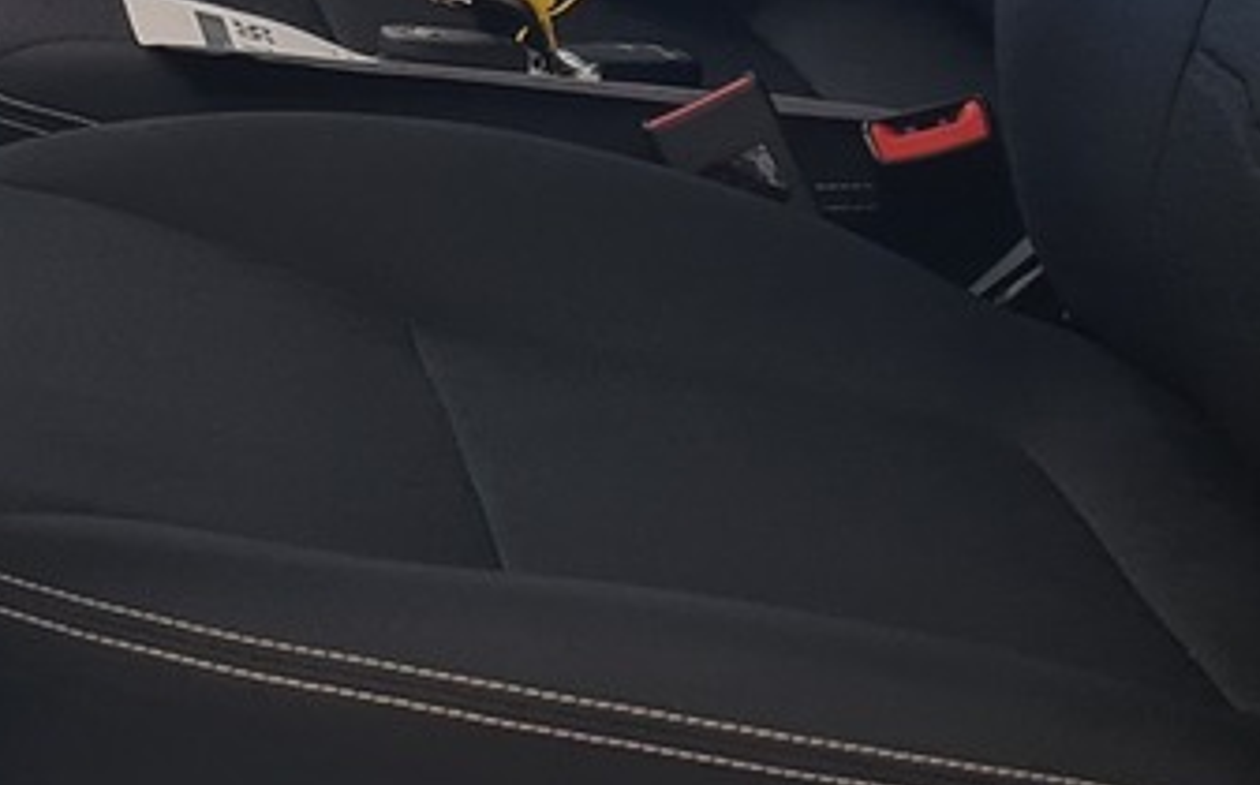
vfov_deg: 9.6
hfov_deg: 15.4
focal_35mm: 131
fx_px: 4495
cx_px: -206
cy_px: -520
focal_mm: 5.4
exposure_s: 1/50
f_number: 1.8
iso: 64
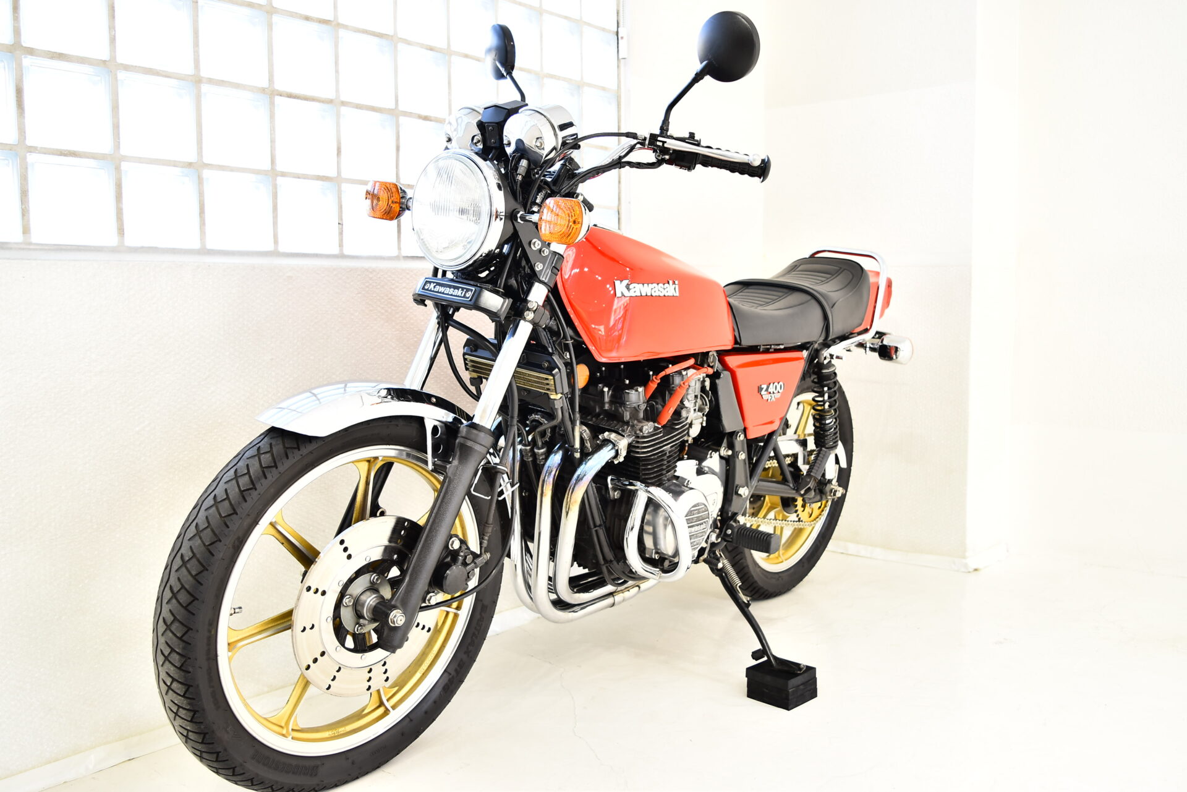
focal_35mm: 33
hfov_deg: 57.2
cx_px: 594
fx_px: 1088
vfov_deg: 40.0
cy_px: 396
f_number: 3.8
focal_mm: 22
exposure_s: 1/15
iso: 160
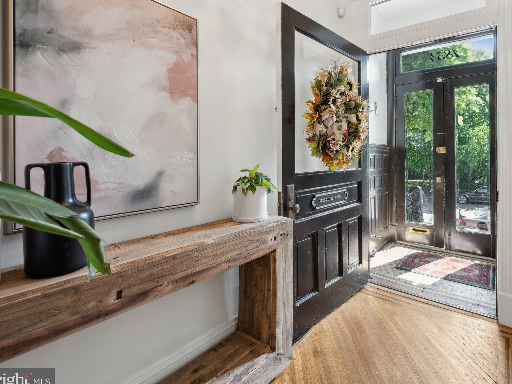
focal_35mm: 18
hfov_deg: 85.9
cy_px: 165
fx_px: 266
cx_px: 323
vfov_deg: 71.2
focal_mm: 14
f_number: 7.1
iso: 100
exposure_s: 1/8
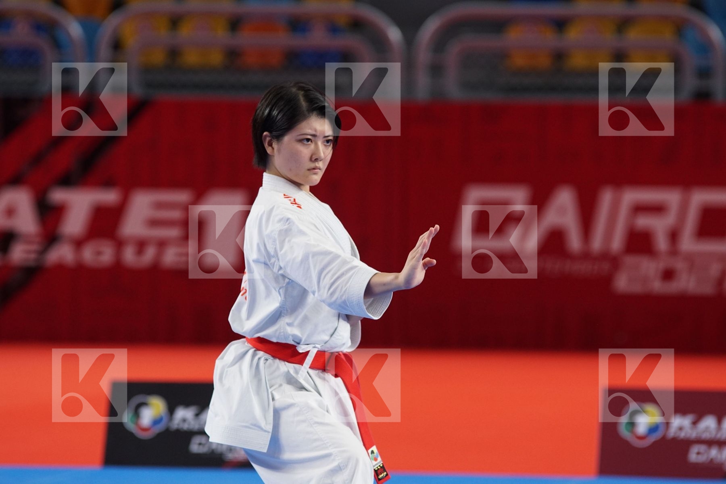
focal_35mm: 270
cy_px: 242
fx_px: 5445
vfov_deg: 5.1
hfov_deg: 7.6
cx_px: 363
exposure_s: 1/400
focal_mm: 180
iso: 800
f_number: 3.2
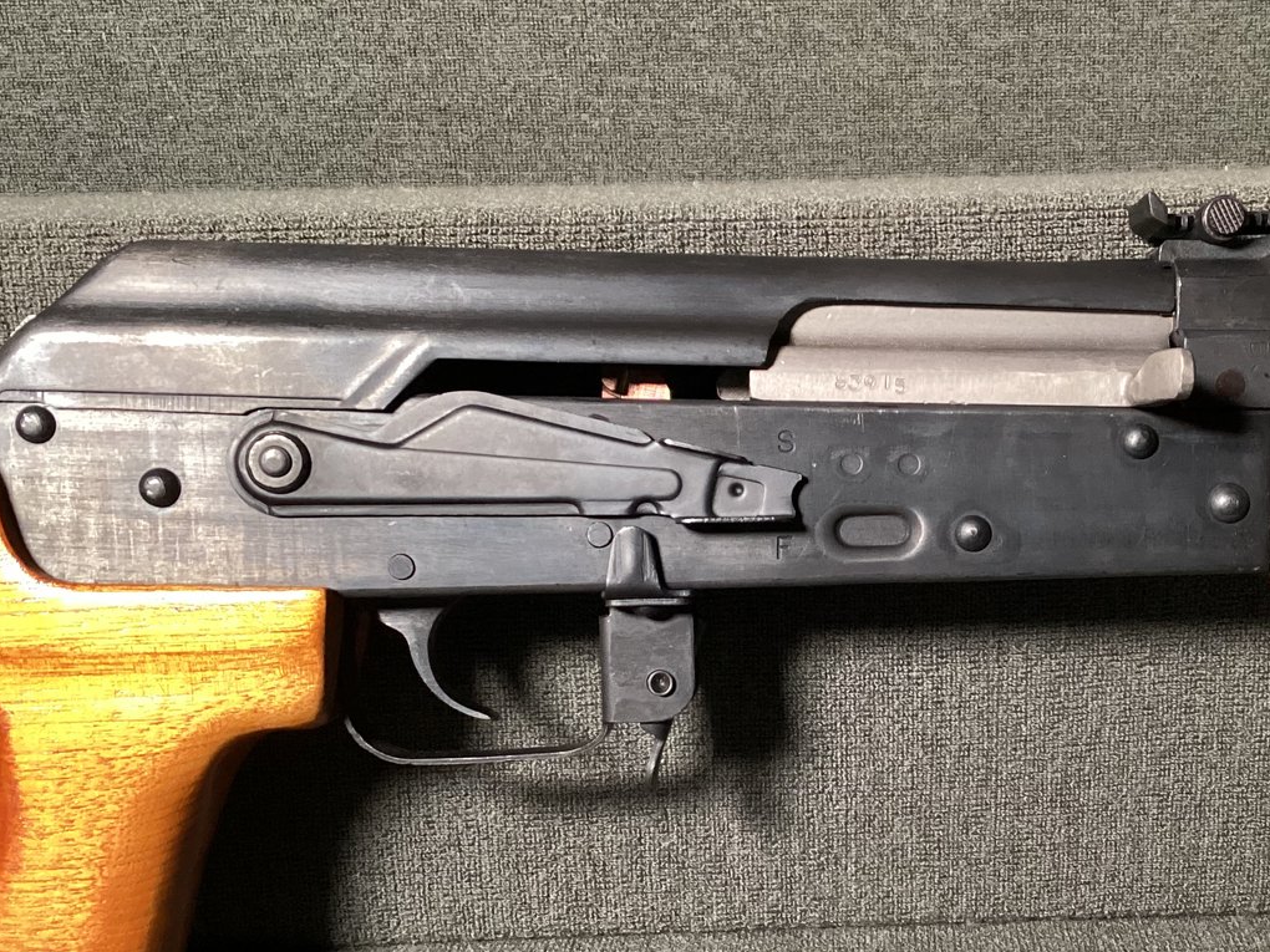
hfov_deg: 40.8
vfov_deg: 31.4
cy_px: 604
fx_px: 1688
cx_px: 841
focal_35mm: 46
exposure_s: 1/50
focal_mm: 3.3
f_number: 2.4
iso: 320
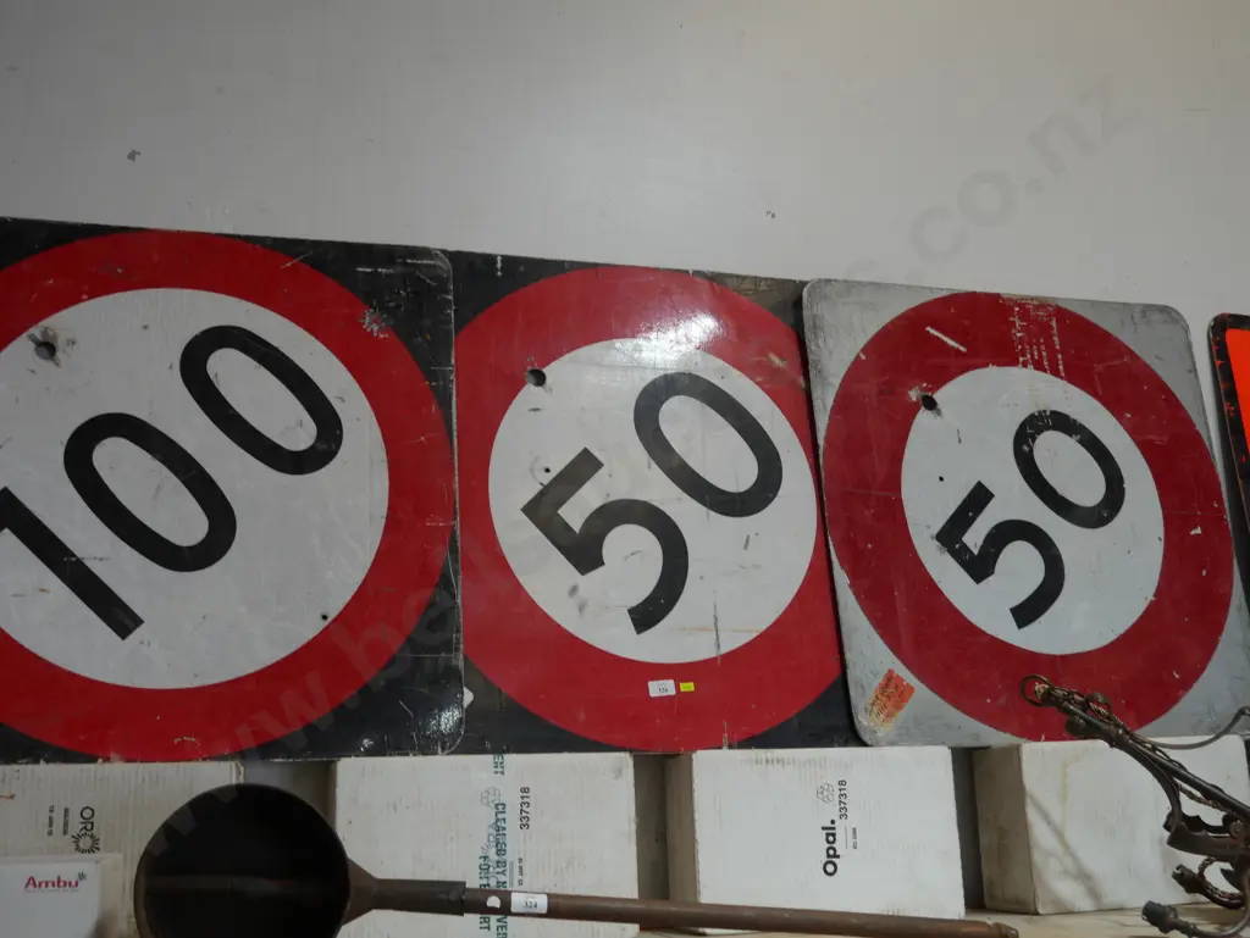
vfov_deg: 36.0
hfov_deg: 46.8
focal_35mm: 40
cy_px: 469
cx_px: 625
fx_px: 1445
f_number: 4.4
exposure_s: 1/60
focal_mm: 20
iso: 200
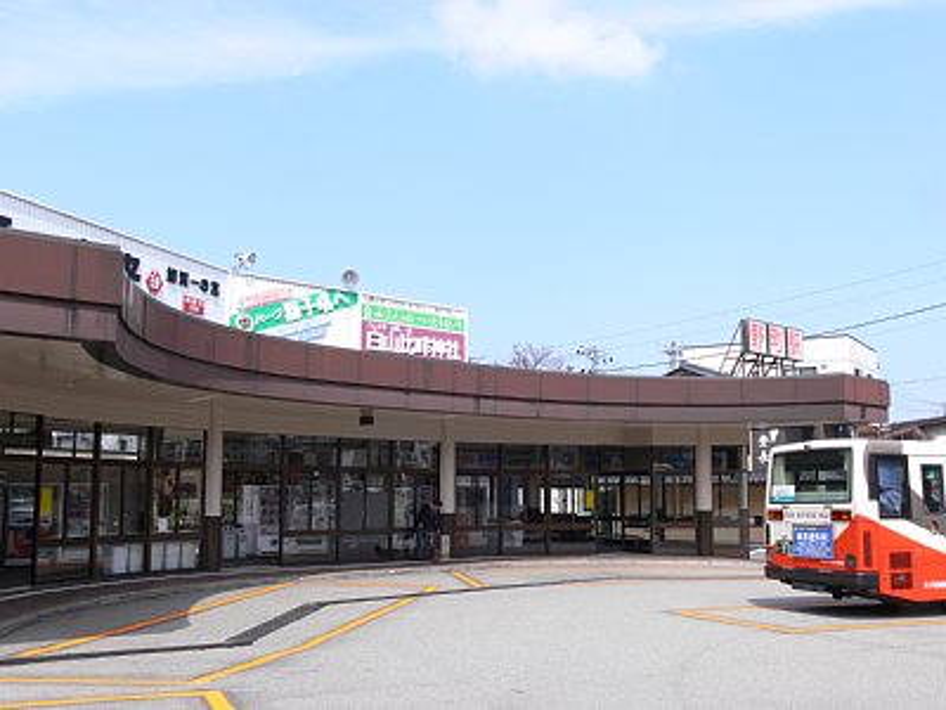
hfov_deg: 52.6
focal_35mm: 35
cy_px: 355
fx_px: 956
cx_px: 473
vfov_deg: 40.7
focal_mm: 7.4
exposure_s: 1/200
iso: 80
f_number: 5.6
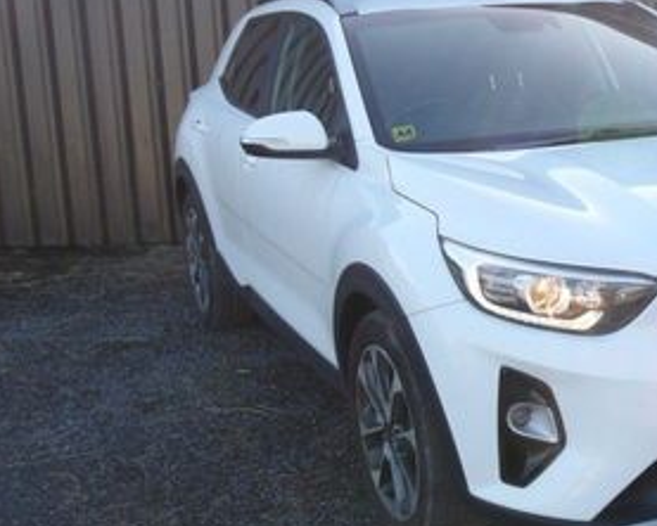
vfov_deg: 26.7
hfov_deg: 31.2
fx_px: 1109
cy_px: 277
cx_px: 610
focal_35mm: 57
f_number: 3
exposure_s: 1/331
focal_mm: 4.9
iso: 100
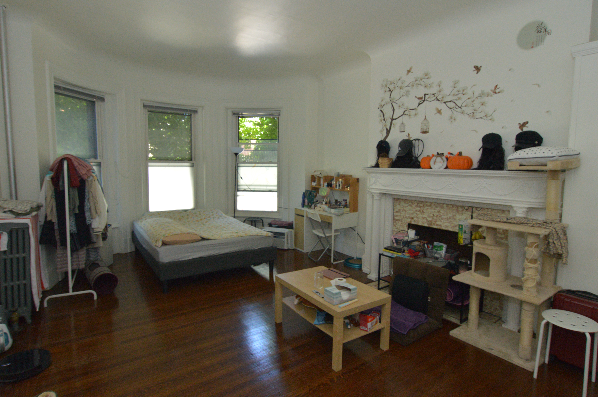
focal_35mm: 18
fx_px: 299
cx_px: 299
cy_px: 198
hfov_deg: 90.1
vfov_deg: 67.3
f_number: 8
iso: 1600
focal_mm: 12
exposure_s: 1/60
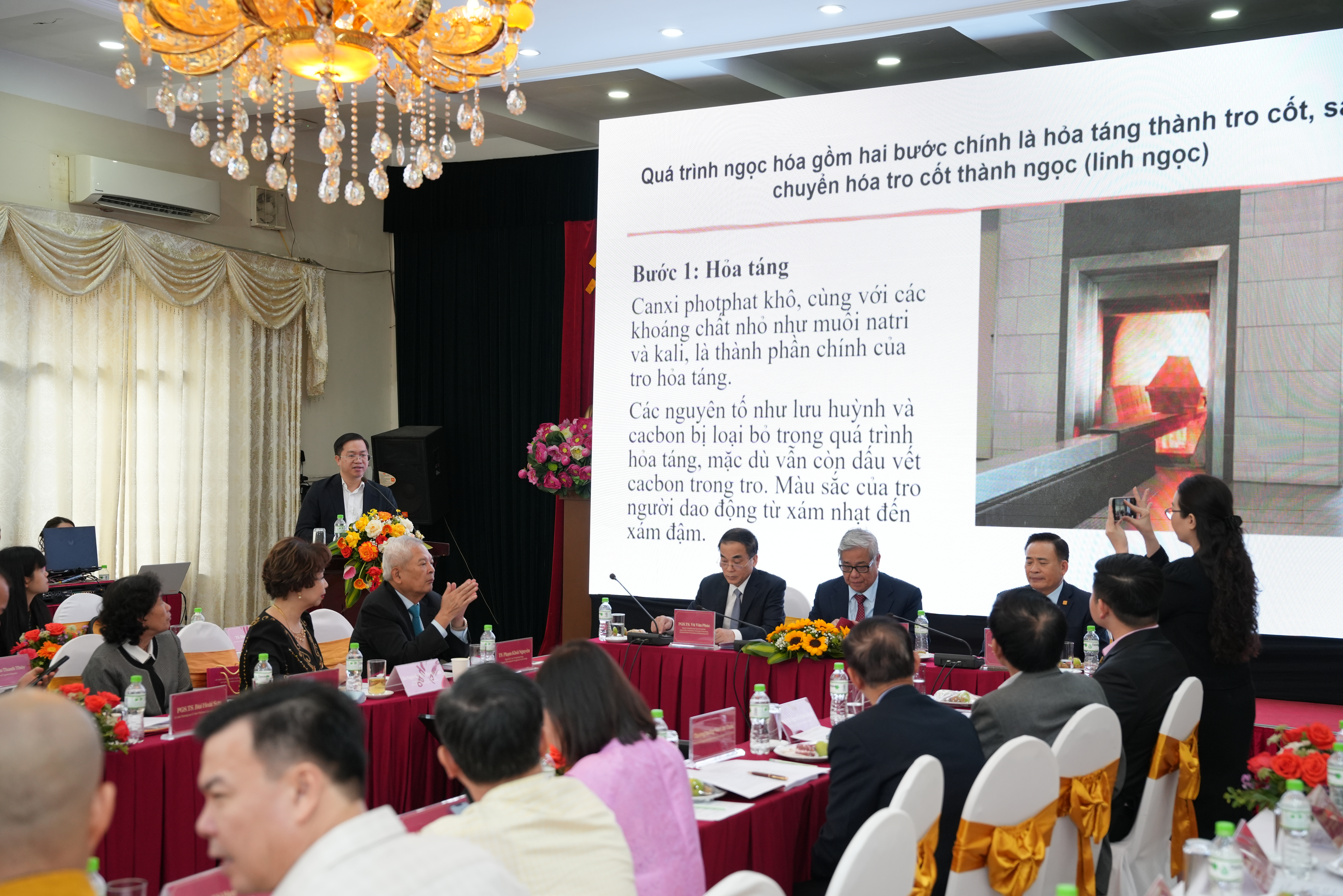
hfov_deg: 43.8
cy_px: 448
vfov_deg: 30.0
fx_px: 1671
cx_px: 672
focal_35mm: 45
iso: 1000
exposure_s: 1/160
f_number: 3.5
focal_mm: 44.8
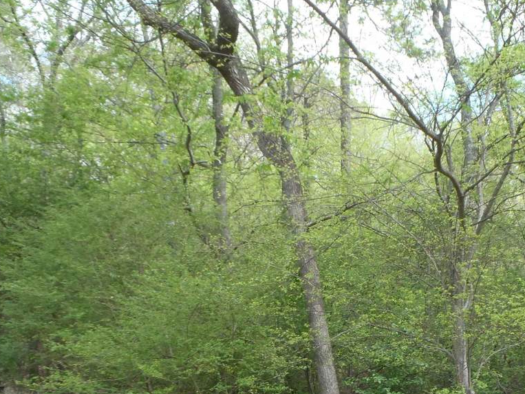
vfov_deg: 30.0
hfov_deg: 39.1
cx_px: 408
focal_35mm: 47
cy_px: 326
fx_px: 713
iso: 80
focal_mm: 5
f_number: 3.9
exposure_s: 1/60
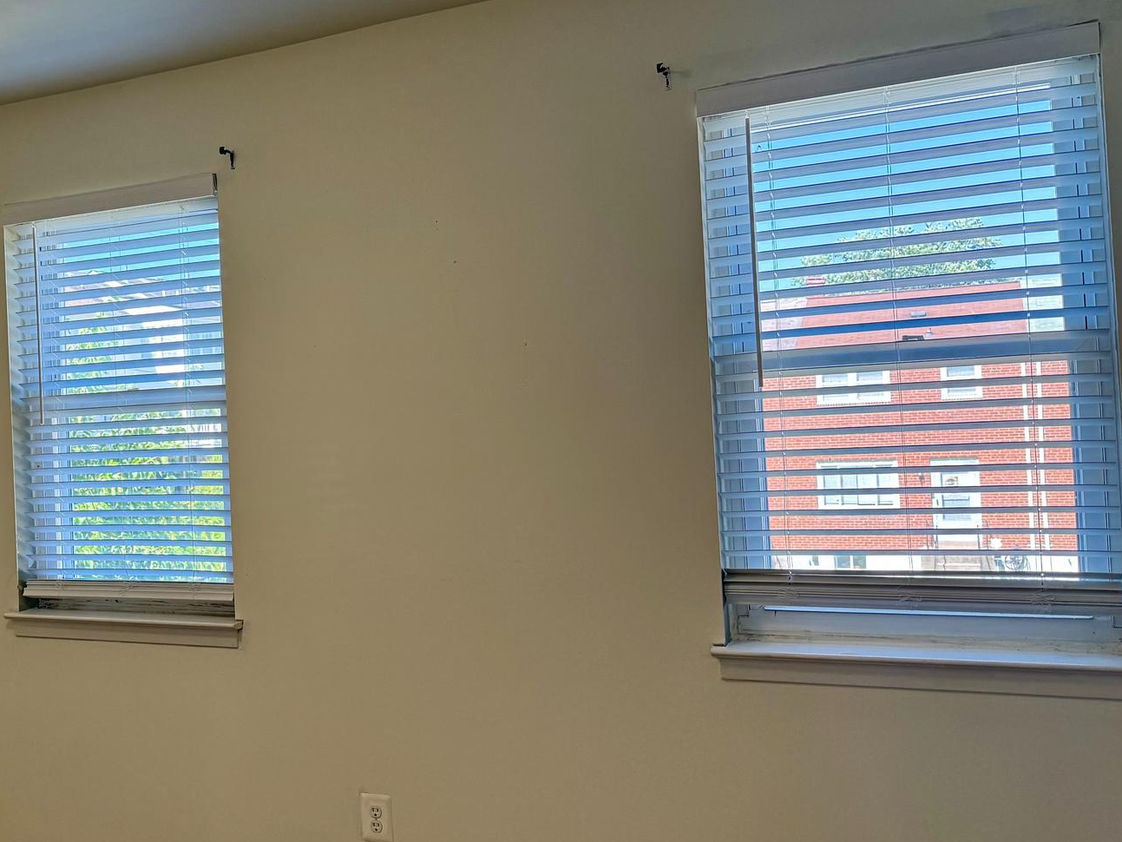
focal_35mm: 38
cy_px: 401
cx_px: 252
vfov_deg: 37.7
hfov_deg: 46.8
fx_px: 1232
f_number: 1.78
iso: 100
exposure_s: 1/276
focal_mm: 6.76
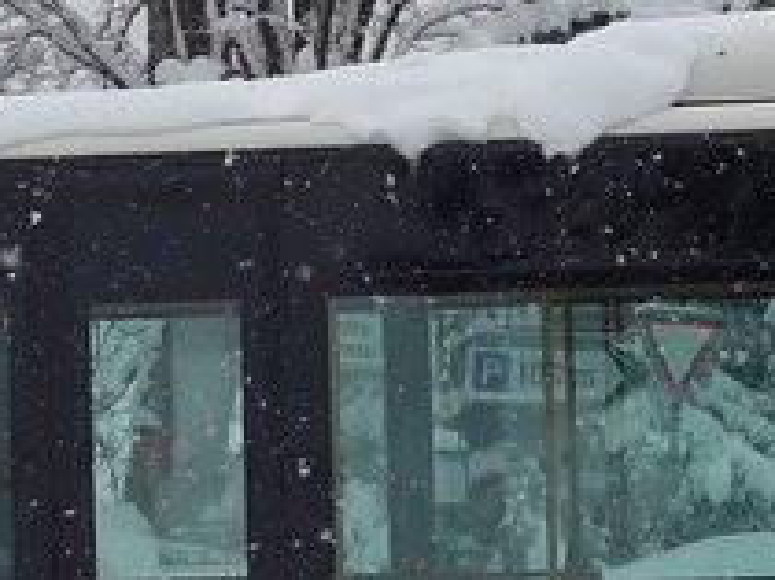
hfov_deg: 11.9
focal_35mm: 166
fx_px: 3712
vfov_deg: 8.9
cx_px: 340
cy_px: 33
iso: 80
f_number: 2.8
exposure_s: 1/640
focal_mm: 6
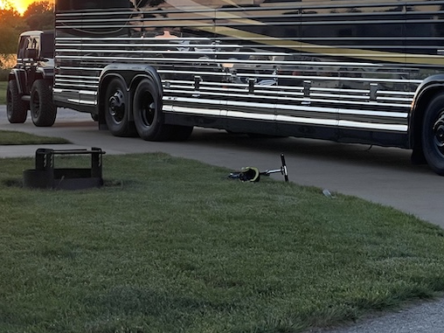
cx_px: 292
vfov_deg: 11.7
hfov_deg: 15.6
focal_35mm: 126
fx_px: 1616
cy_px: 61
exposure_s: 1/179
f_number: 2.2
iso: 20
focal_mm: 7.5
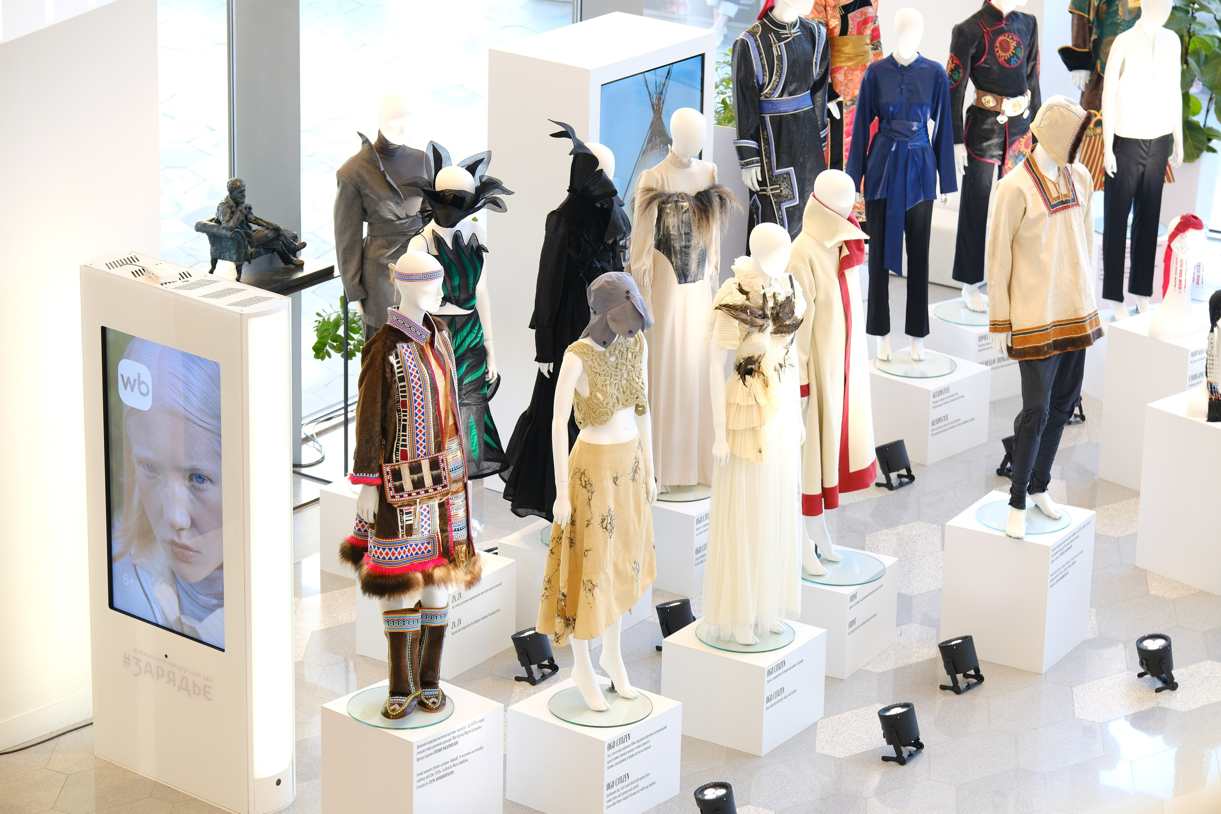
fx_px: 3833
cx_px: 610
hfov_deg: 18.1
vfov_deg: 12.1
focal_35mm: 113
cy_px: 407
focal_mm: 75
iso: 640
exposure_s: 1/80
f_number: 3.2
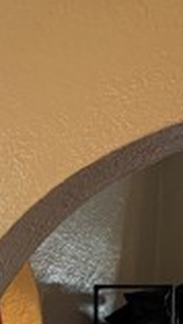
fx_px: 913
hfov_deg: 9.5
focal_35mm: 106
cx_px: 510
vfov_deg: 19.3
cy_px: 359
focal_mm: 6.76
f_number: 1.78
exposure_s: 1/120
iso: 250
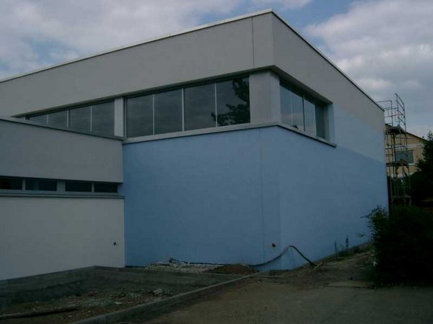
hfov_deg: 50.1
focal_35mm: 37
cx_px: 216
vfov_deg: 38.7
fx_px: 463
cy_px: 162
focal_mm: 7.6
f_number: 5
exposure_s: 1/1250
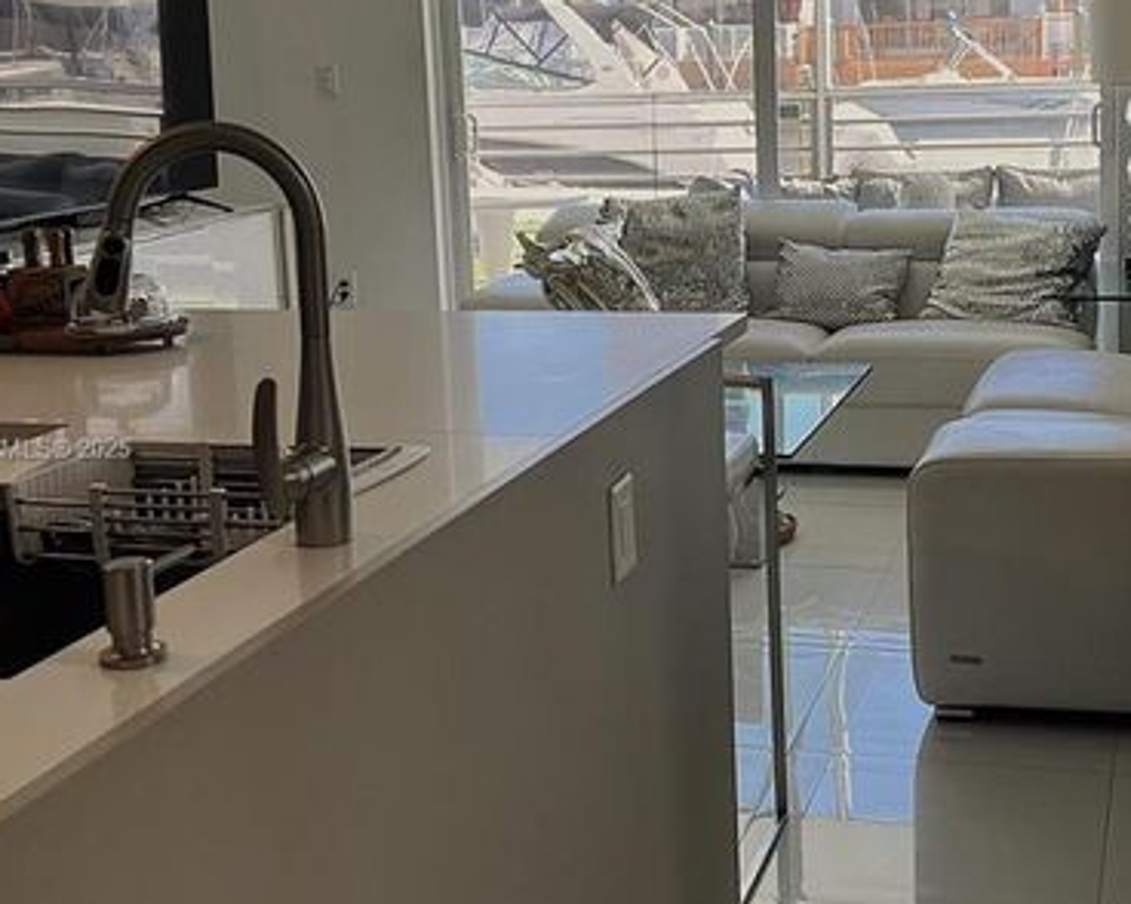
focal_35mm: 41
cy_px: 454
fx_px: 1372
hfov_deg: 44.6
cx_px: 679
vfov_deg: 36.5
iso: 40
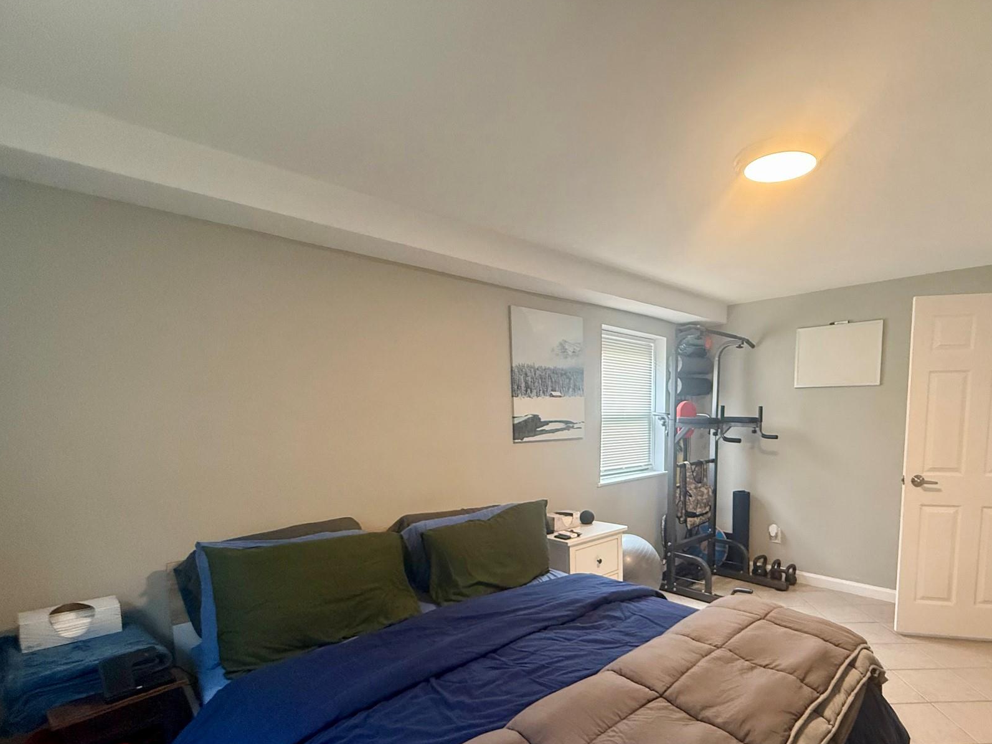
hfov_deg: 86.4
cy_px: 470
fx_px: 516
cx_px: 607
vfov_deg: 70.3
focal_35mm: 18
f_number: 2.2
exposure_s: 1/120
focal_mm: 2.22
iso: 500
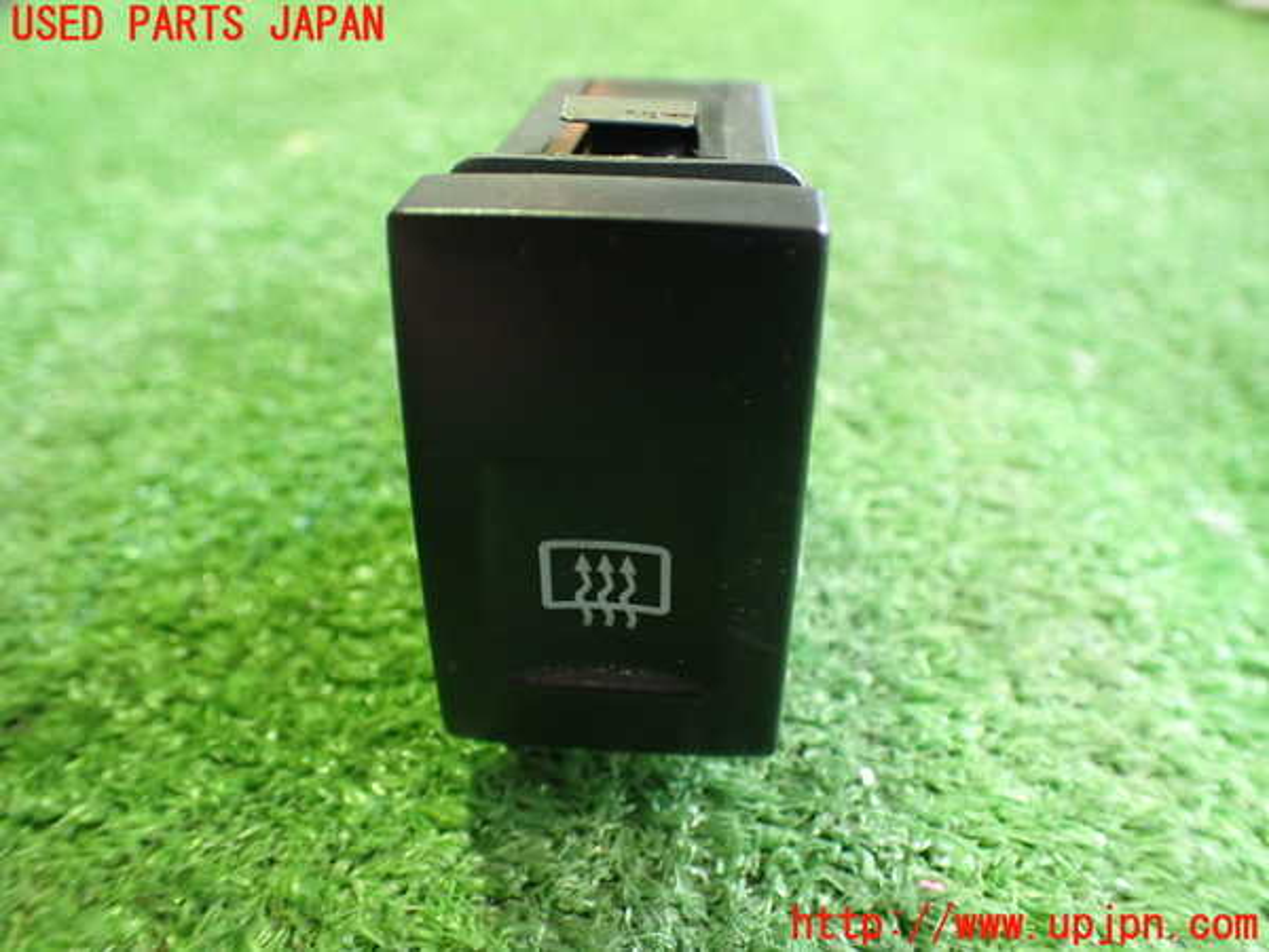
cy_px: 476
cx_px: 634
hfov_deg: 60.0
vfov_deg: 46.8
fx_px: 1100
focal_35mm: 30
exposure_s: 1/30
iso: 800
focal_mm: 5.4
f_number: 2.3
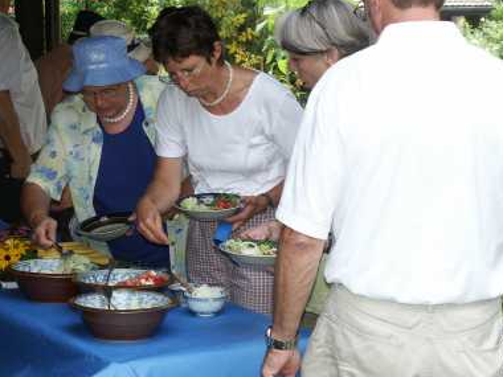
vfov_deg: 17.2
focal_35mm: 86
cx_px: 210
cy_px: 149
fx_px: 1250
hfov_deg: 22.7
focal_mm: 16.99
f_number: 4.5
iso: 200
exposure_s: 1/250
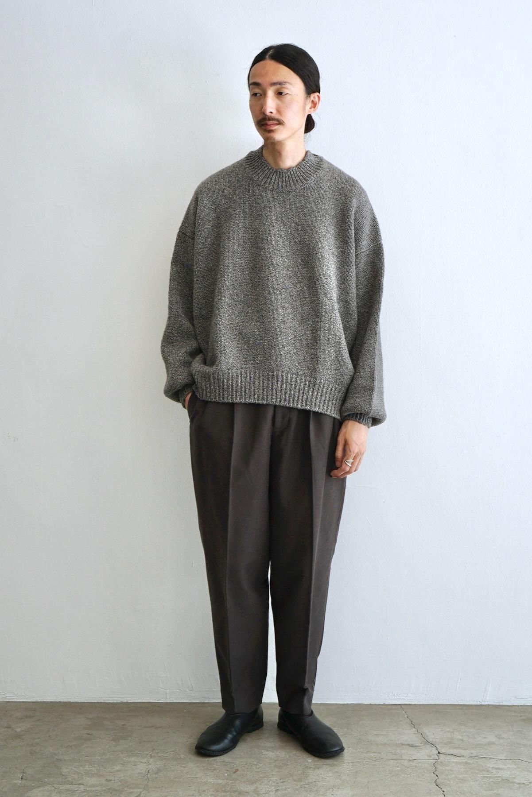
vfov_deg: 45.4
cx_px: 266
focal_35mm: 43
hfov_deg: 31.2
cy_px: 398
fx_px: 953
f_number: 4.5
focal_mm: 43
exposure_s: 1/160
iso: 320
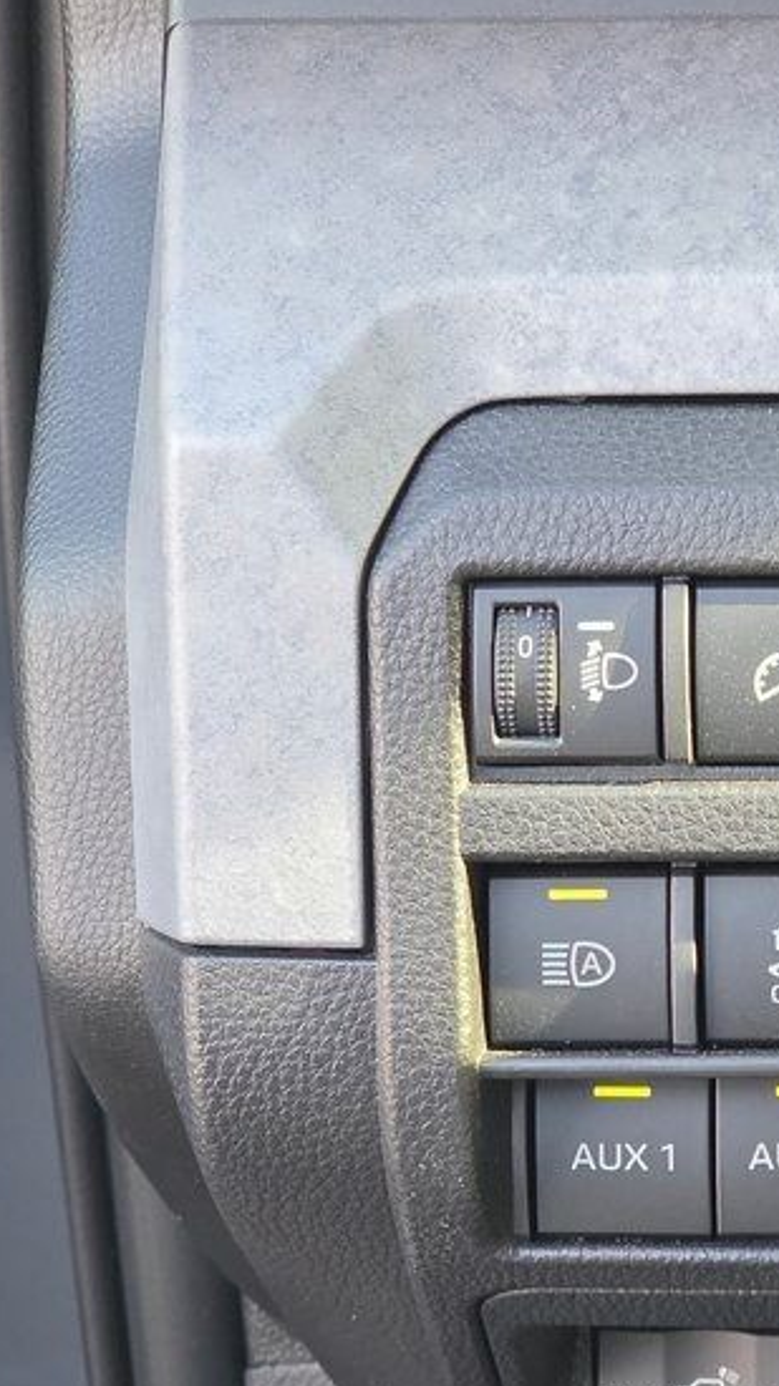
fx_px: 5146
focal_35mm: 140
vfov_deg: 15.3
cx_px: 696
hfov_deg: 8.6
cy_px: 958
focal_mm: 7.9
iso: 200
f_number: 2.4
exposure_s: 1/120
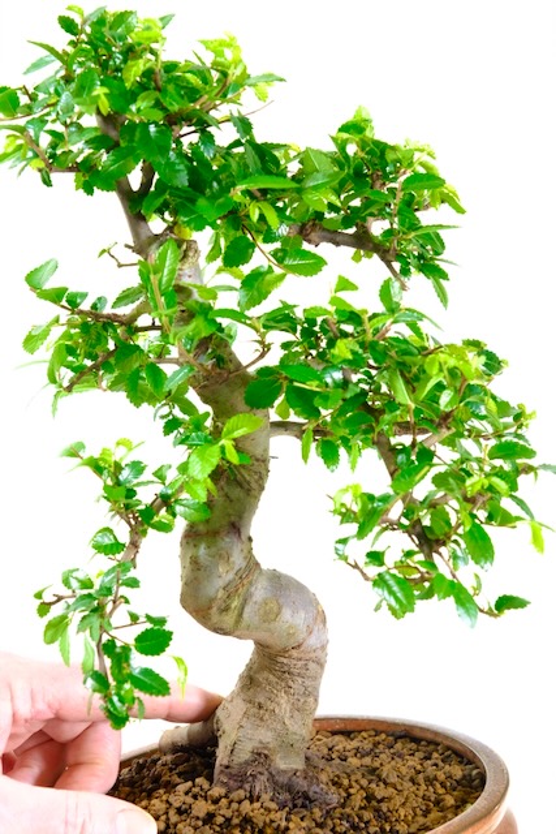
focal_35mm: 111
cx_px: 278
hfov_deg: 12.3
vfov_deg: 18.4
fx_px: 2570
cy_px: 417
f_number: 8
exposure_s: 1/30
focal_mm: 74.2
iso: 2500
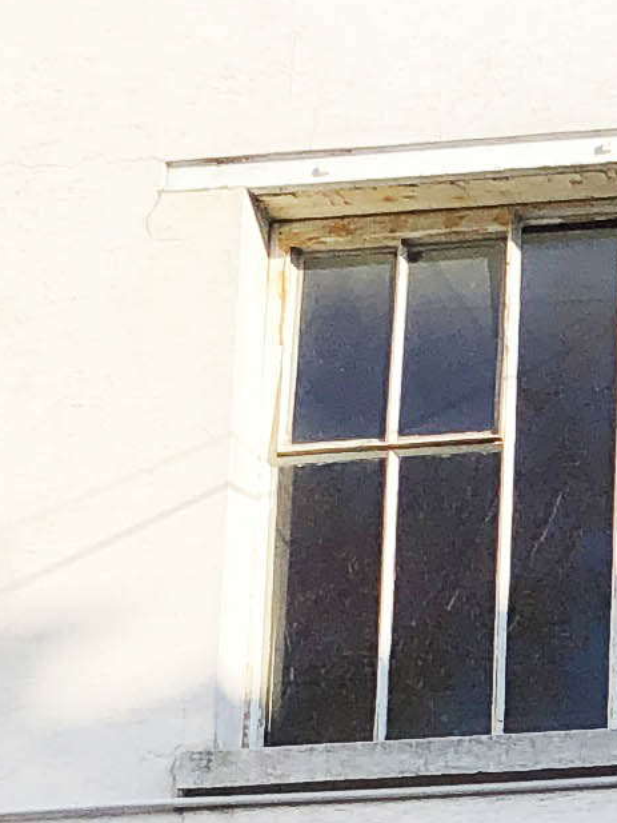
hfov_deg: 7.9
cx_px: 1091
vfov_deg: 10.6
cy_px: 996
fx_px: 4348
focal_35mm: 183
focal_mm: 4
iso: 20
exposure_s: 1/1312
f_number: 1.8
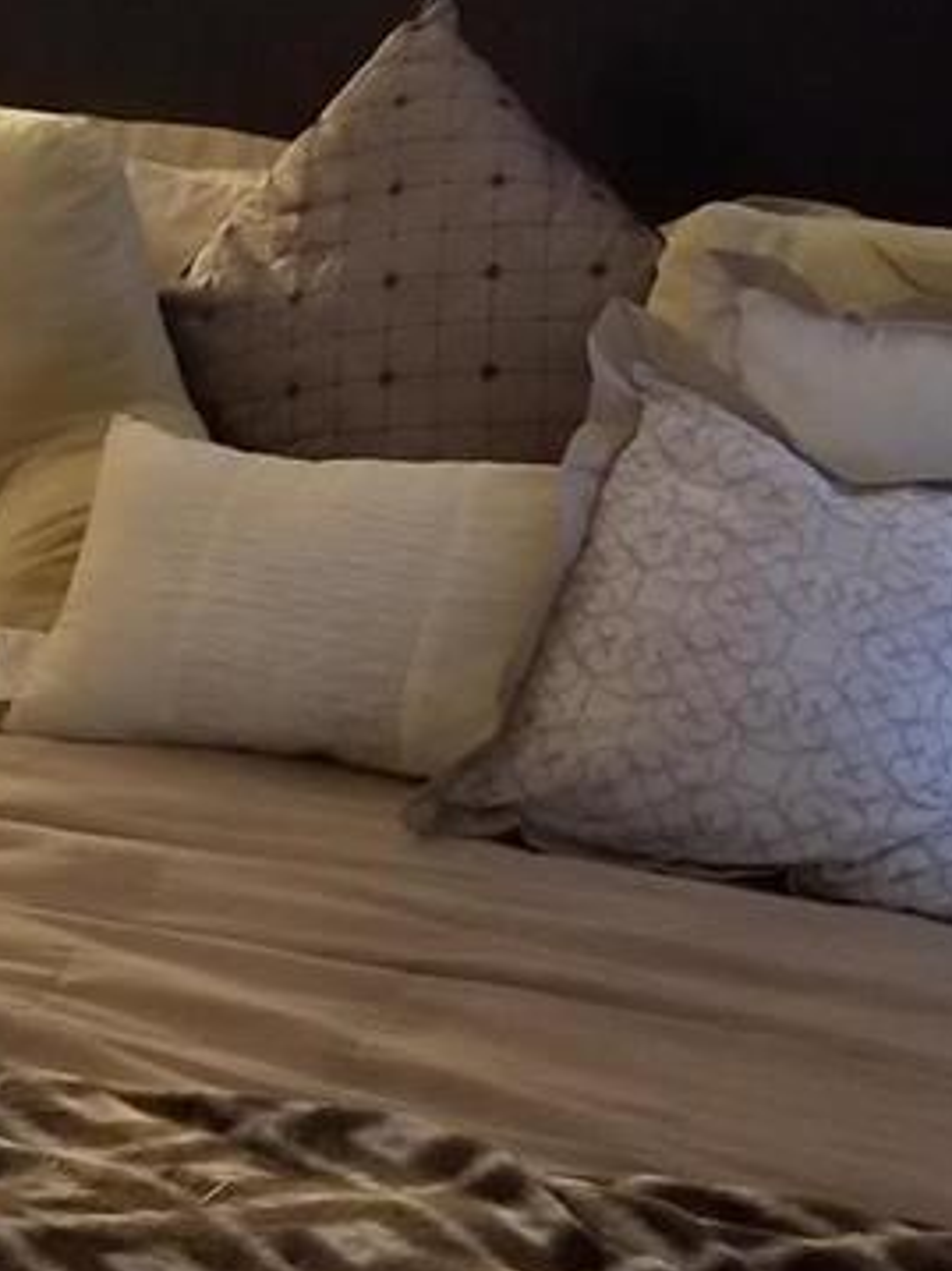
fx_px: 3192
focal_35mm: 87
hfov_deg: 17.0
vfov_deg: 22.3
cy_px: 354
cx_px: 471
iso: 640
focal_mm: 4.25
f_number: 1.7
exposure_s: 1/40
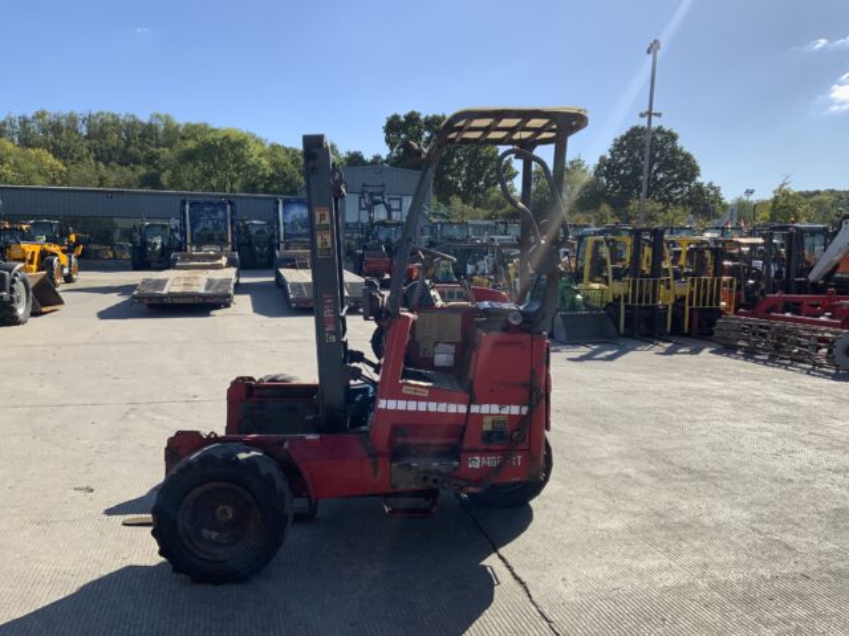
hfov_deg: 61.7
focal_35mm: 29
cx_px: 424
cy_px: 318
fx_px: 711
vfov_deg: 48.2
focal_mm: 3
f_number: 1.8
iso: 16
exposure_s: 1/1984
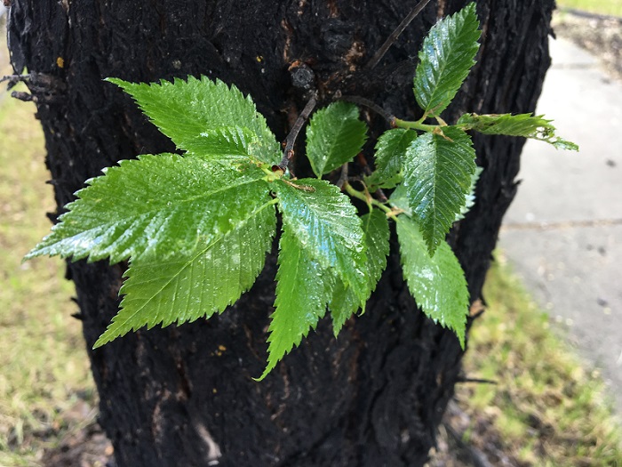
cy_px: 234
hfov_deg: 61.7
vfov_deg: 48.2
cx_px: 311
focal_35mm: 29
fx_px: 521
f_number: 2.2
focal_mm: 4.15
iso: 25
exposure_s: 1/60
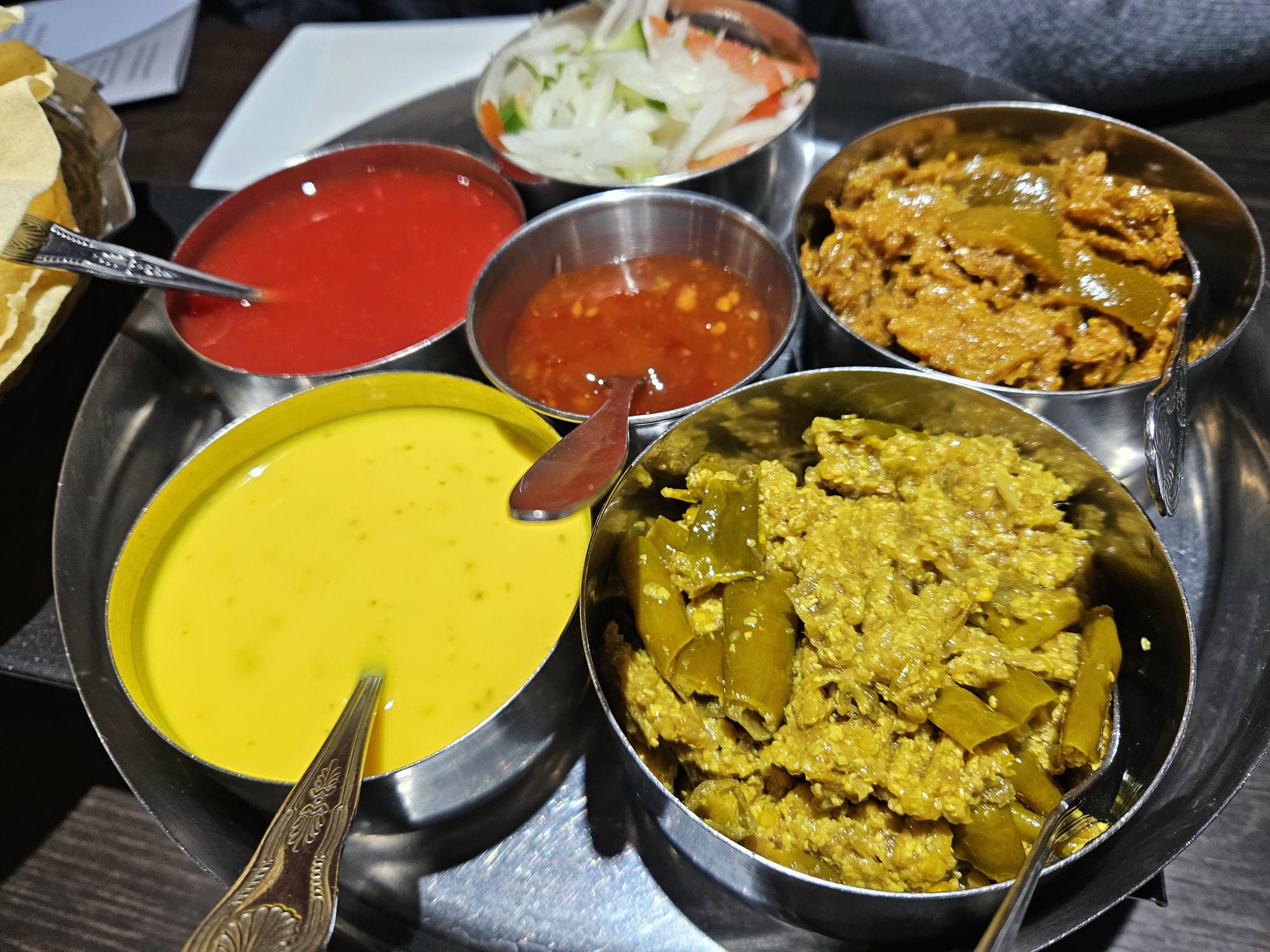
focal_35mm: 23
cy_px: 476
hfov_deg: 73.9
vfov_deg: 58.9
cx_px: 635
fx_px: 844
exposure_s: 1/100
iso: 160
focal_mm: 5.4
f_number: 1.8
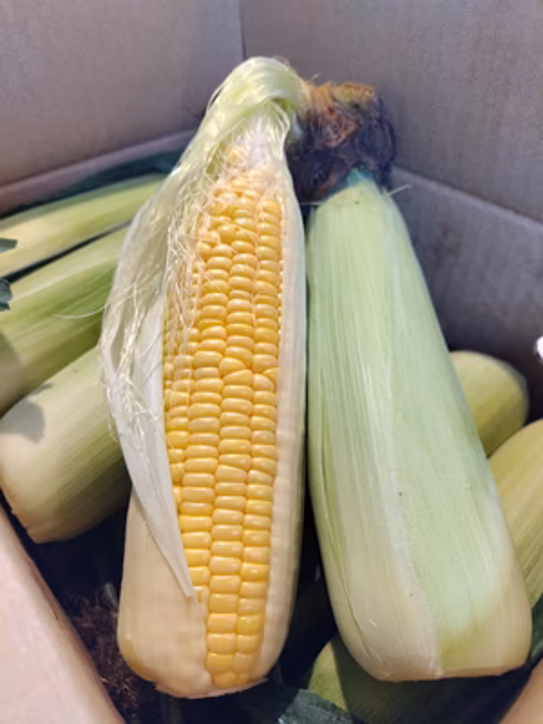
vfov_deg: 73.9
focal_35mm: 23
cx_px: 272
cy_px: 362
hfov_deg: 58.9
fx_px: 481
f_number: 1.9
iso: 584
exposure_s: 1/40
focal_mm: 5.5
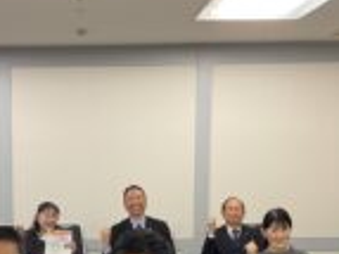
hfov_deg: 25.2
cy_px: 260
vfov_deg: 18.8
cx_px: 58
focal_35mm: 76
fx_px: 744
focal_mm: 3
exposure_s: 1/50
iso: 50
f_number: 1.8
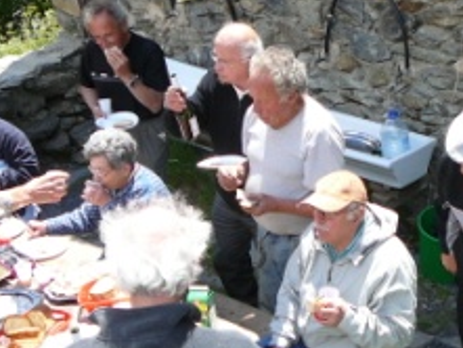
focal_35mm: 71
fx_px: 950
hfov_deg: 26.6
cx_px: 398
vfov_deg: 20.4
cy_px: 293
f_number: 2.8
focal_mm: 5.2
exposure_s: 1/320
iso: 80
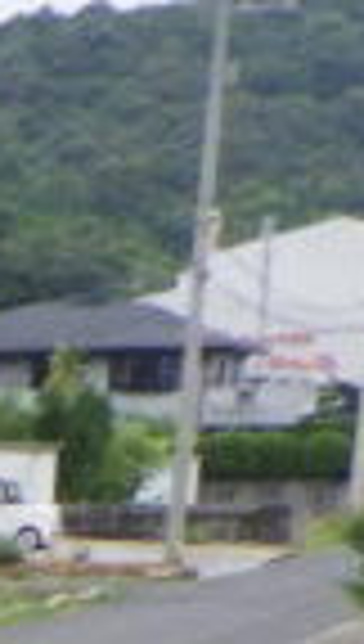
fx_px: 3721
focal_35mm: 218
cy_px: 1333
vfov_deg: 9.2
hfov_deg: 4.6
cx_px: -1564
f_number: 4.2
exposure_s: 1/400
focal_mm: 5
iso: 250
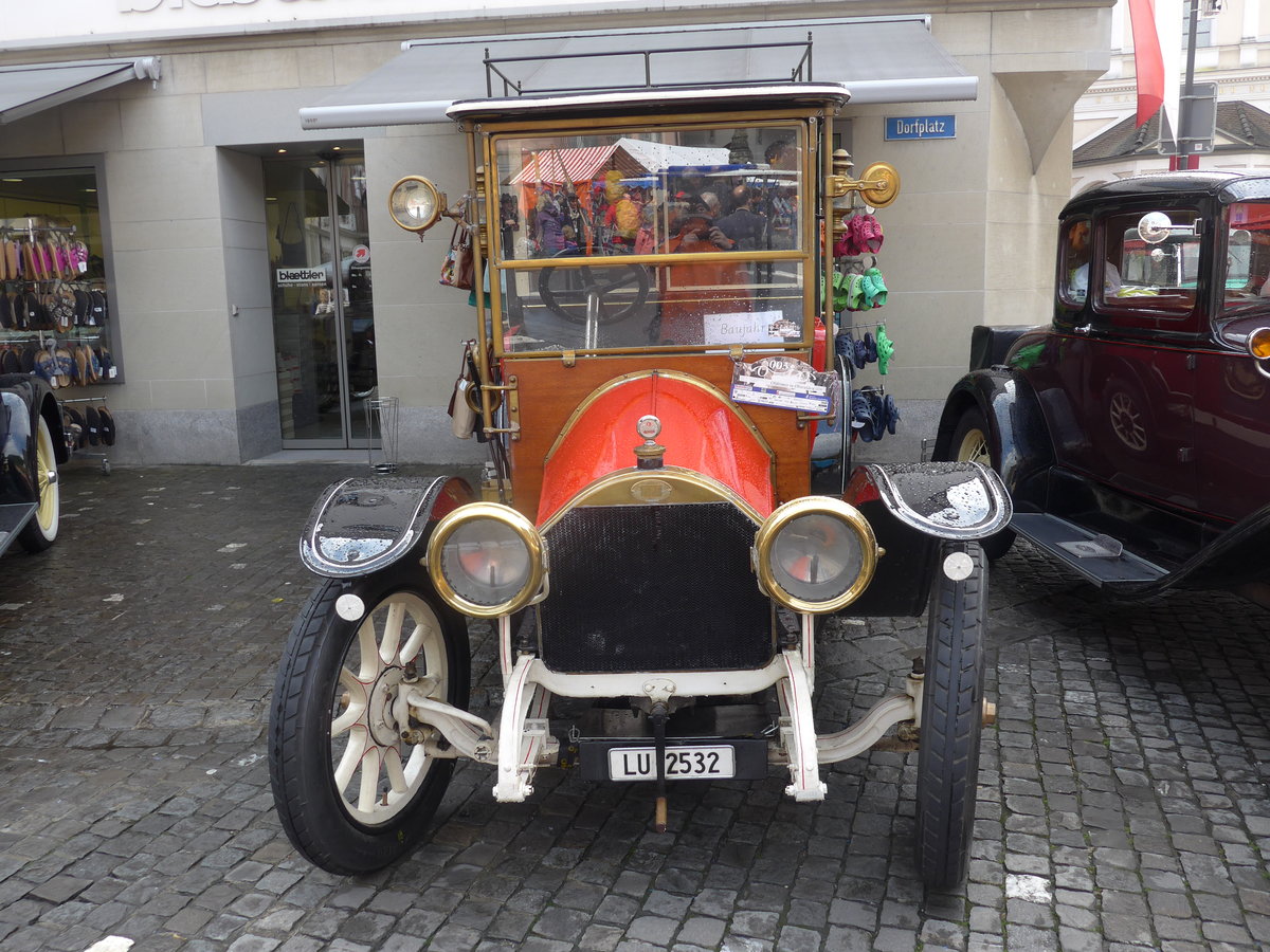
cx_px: 635
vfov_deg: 48.2
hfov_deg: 61.7
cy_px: 476
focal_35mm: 29
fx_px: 1064
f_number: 2.8
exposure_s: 1/250
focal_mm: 6
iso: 80
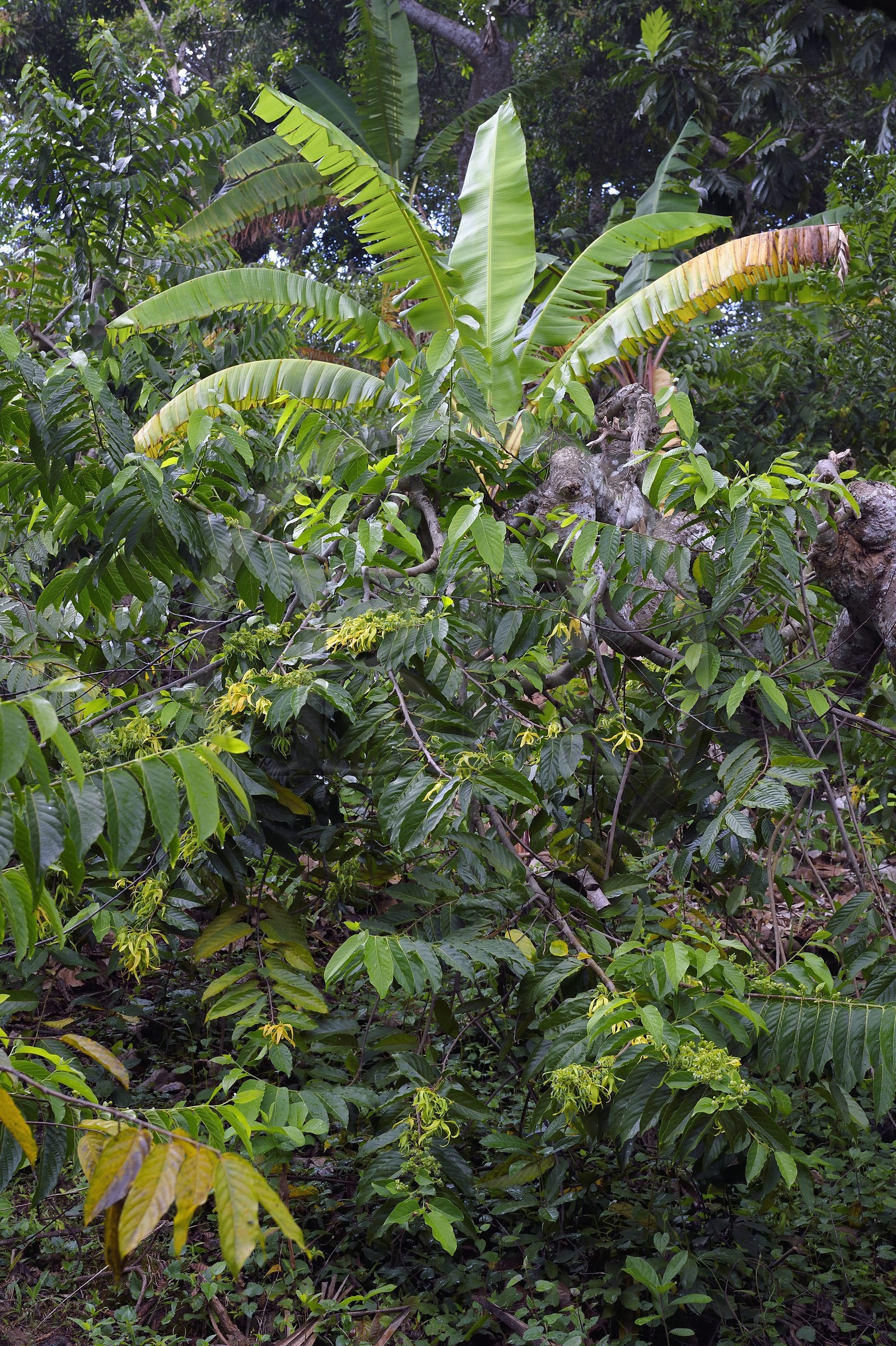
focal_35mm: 60
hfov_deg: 22.6
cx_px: 448
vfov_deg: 33.4
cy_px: 673
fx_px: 2242
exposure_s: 1/100
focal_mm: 60
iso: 800
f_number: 11
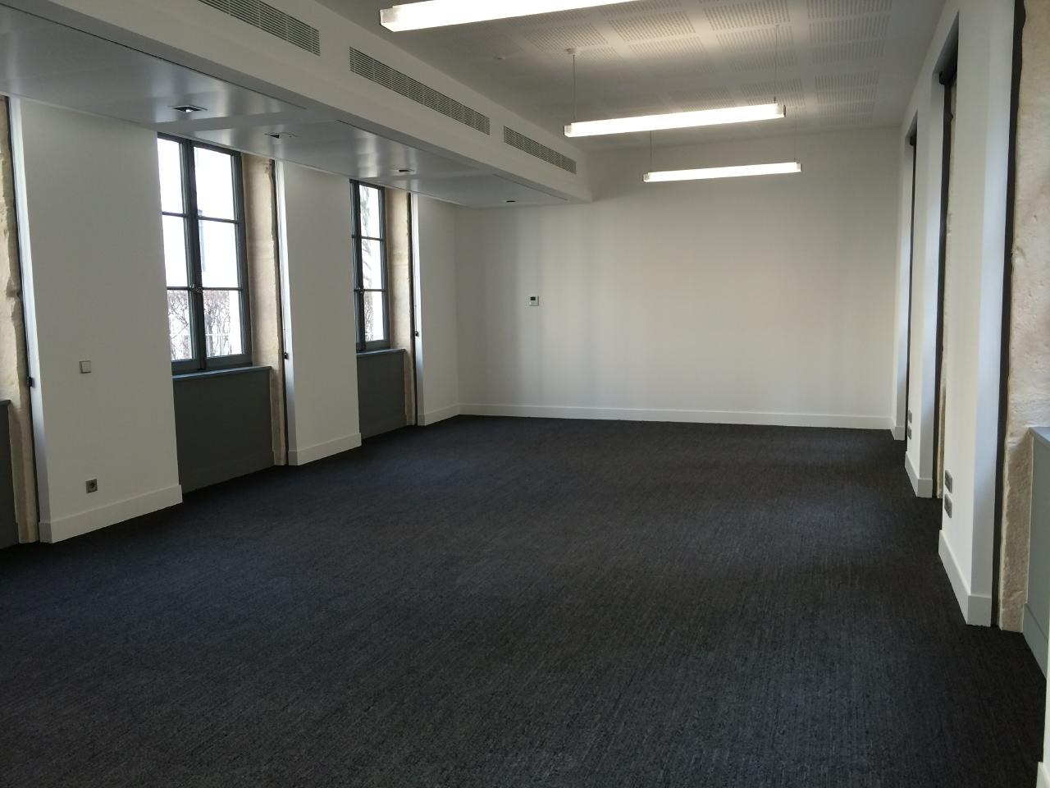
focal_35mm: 29
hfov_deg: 61.7
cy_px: 394
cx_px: 525
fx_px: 880
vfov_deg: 48.2
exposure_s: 1/40
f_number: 2.2
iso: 40
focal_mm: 4.15
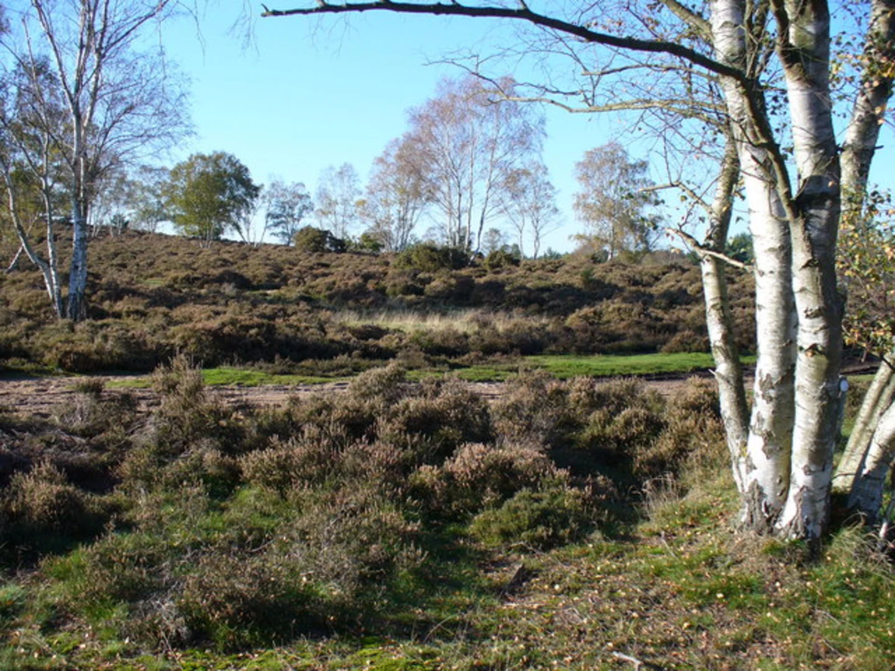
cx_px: 448
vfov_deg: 38.7
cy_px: 336
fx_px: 957
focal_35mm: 37
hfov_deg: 50.1
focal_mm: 6.1
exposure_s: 1/125
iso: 80
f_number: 5.6
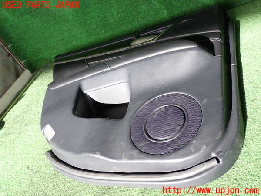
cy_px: 98
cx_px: 130
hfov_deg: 49.0
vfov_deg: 37.7
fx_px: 287
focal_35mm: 38
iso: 100
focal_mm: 6.83
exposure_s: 1/200
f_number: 2.7
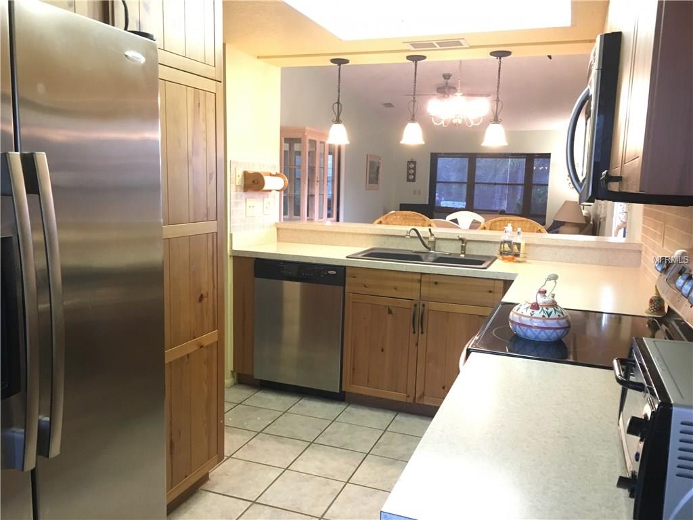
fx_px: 581
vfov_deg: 48.2
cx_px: 346
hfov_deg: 61.7
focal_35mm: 29
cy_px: 260
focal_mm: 4.15
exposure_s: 1/24
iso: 200
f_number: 2.2
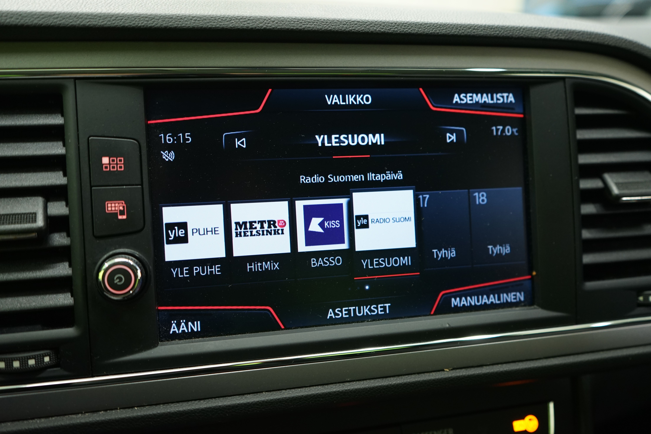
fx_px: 561
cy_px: 217
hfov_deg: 60.3
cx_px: 326
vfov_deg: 42.3
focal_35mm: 31
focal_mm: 31
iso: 1000
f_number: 4
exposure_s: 1/25
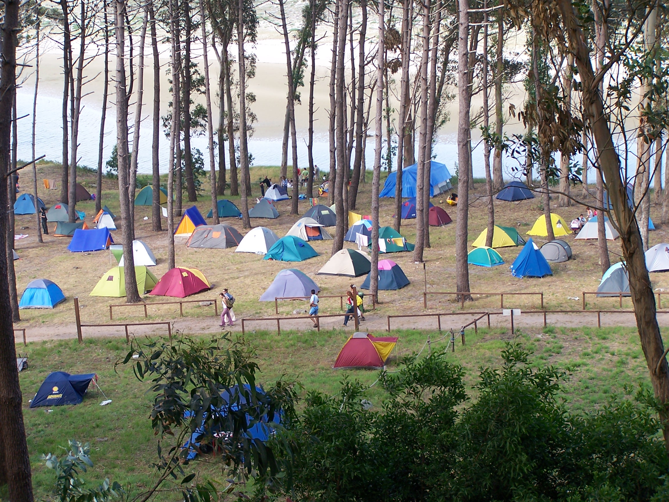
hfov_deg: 23.8
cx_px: 334
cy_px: 251
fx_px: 1585
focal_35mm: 82
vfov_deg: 18.0
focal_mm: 13.7
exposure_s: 1/180
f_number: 3.2
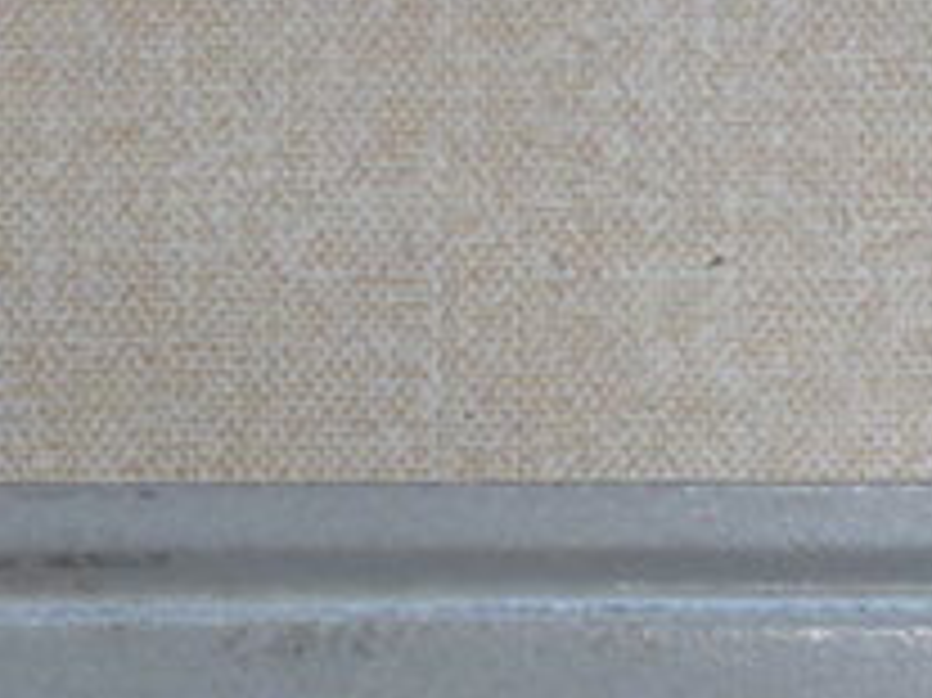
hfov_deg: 11.7
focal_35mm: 168
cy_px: 1252
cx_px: 680
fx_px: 4521
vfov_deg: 8.5
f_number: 2
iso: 125
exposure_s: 1/60
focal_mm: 6
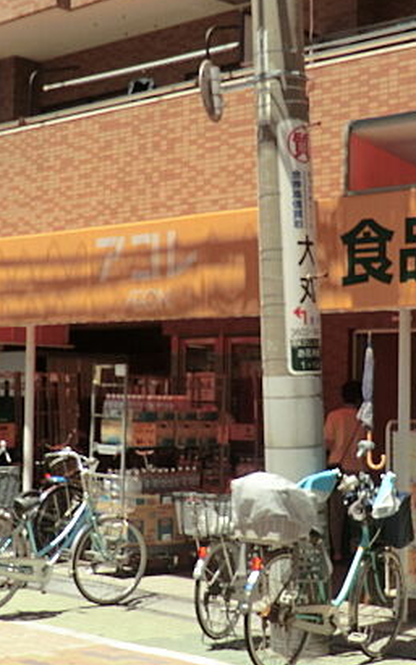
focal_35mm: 66
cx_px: 244
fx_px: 1197
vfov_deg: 31.0
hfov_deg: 19.7
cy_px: 366
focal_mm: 7.1
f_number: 3.8
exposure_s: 1/500
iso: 80
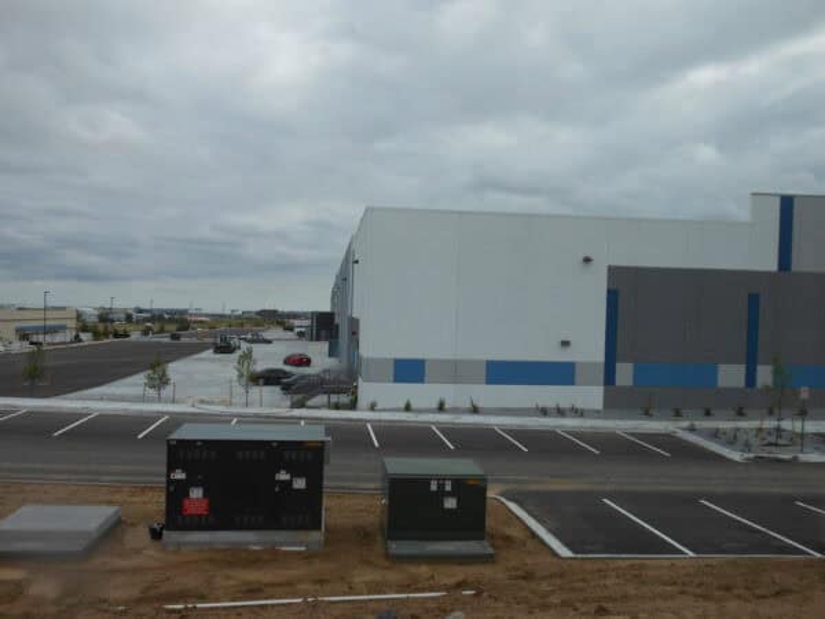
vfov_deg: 42.9
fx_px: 786
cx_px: 412
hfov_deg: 55.4
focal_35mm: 33
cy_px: 310
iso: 80
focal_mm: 6
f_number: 3.5
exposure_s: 1/1000
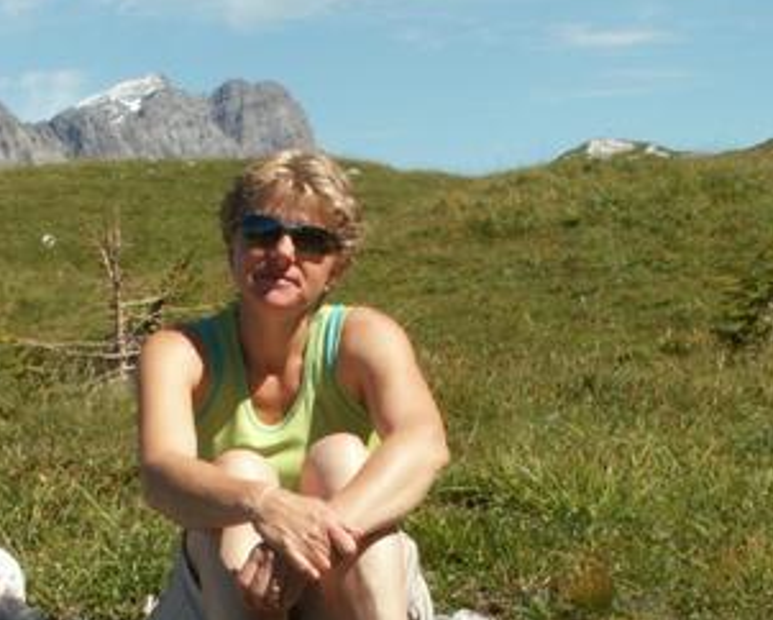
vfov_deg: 16.4
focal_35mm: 93
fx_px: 2129
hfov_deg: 20.6
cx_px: 325
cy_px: 507
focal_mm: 7.5
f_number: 8
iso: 50
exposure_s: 1/125
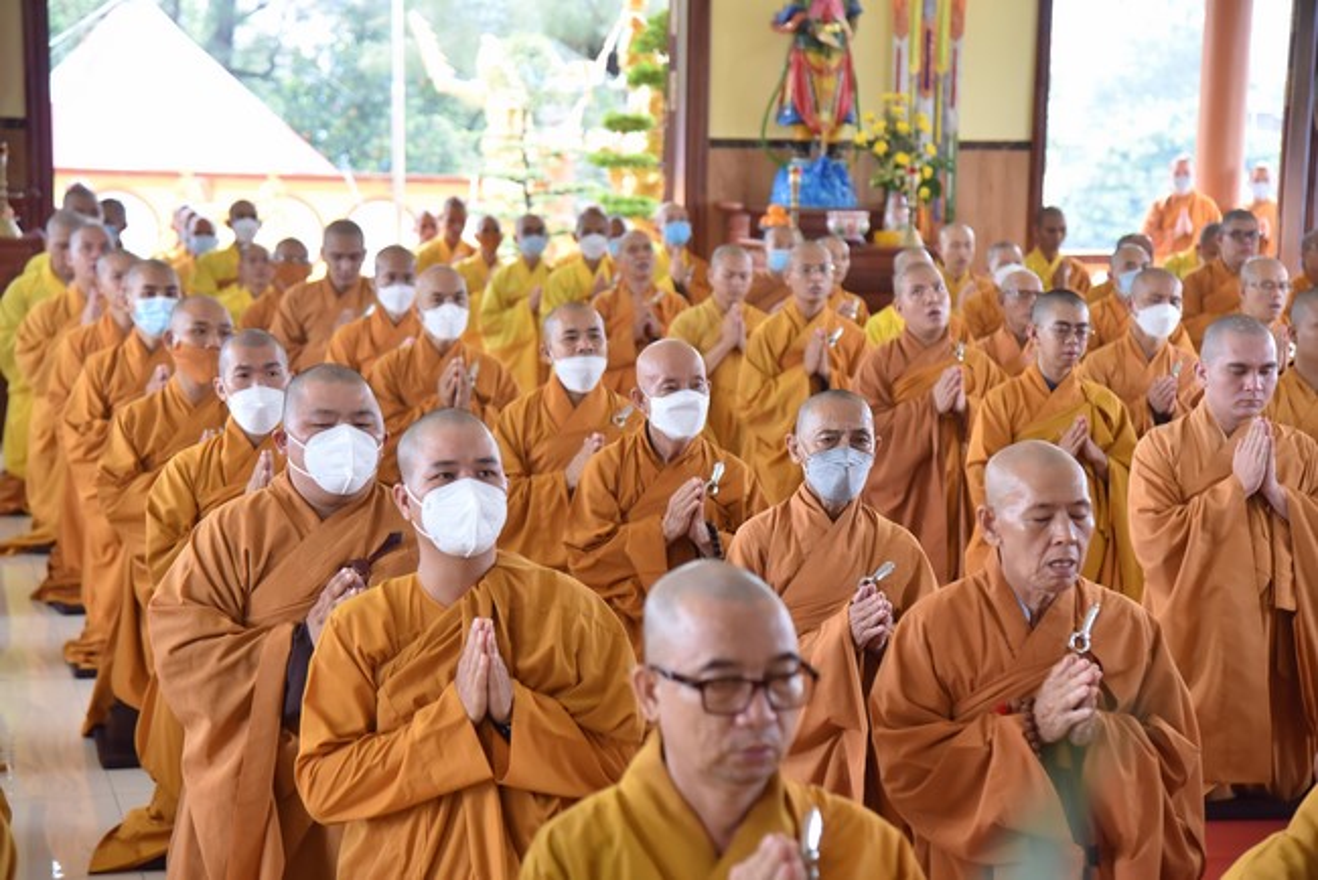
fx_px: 3003
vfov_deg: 16.7
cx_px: 659
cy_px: 440
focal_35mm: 82
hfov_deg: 24.8
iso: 1250
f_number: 4.5
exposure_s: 1/160
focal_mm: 82
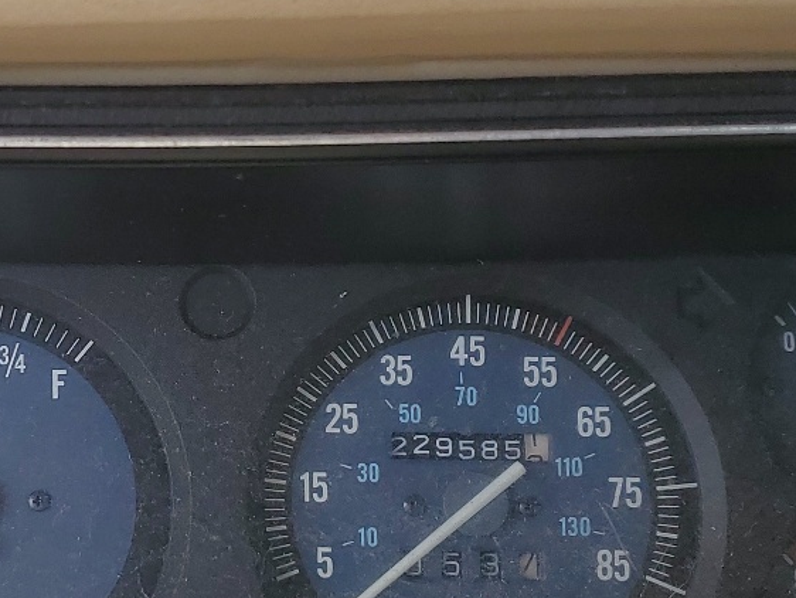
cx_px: 127
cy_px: 373
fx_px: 1702
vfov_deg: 19.9
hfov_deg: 25.7
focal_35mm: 74
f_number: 1.5
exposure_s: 1/526
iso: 50
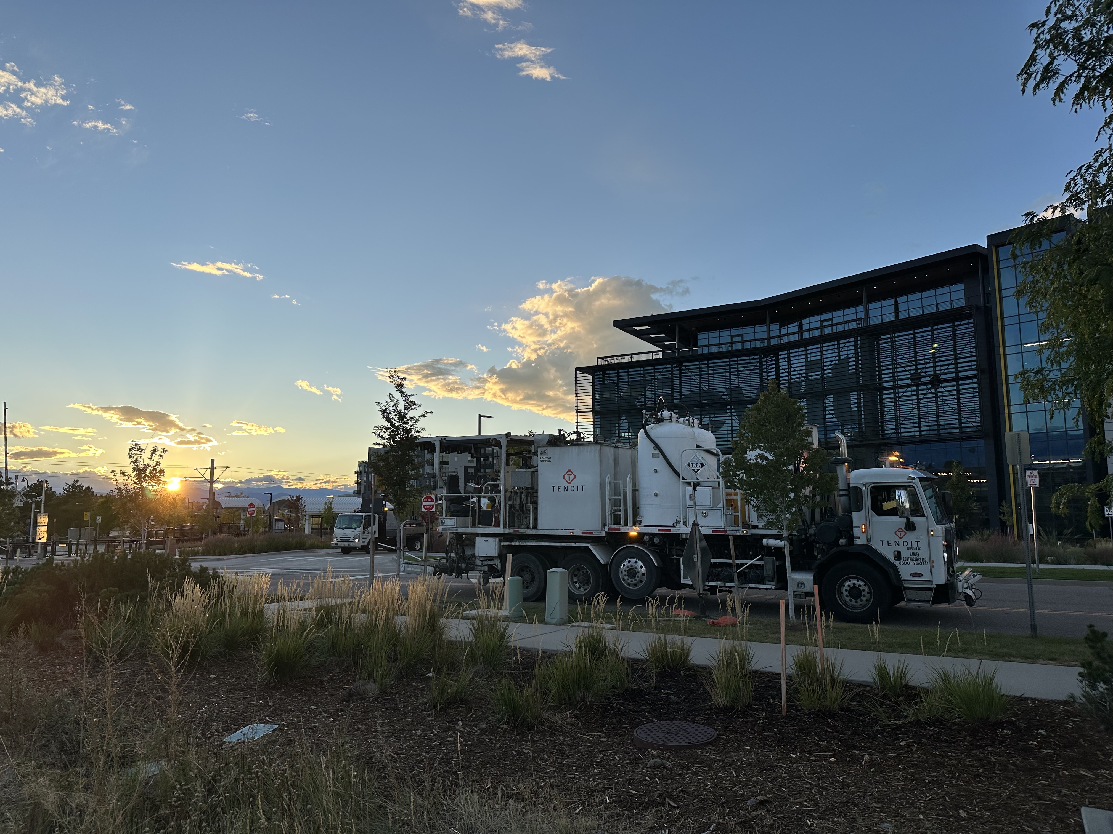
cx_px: 556
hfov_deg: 71.6
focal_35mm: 24
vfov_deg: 56.8
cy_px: 417
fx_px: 772
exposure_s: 1/1289
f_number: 1.78
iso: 80
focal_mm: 6.86
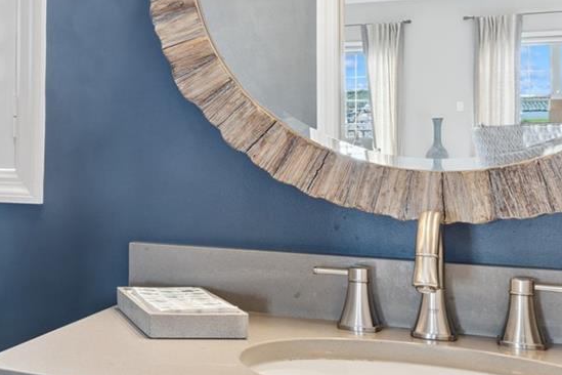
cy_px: 133
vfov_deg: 24.1
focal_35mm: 56
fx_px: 874
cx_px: -52
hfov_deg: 31.7
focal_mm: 15
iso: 100
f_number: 11
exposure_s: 1.3
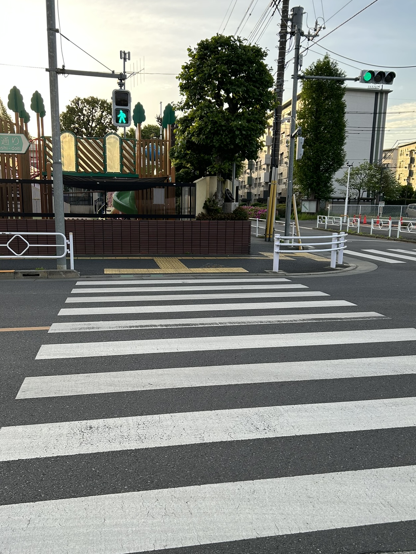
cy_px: 305
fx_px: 513
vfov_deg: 56.7
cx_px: 197
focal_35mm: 32
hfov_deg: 44.1
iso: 50
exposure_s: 1/547
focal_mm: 5.7
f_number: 1.5
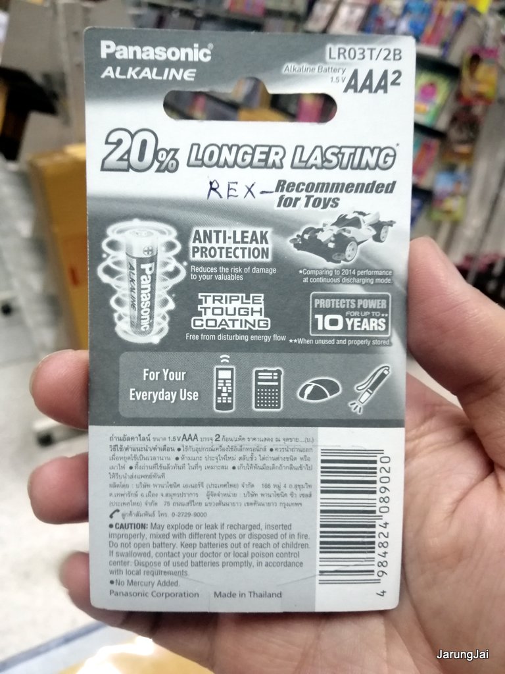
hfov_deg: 53.1
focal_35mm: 26
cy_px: 337
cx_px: 252
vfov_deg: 67.3
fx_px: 506
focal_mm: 3.81
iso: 400
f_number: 2.2
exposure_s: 1/20
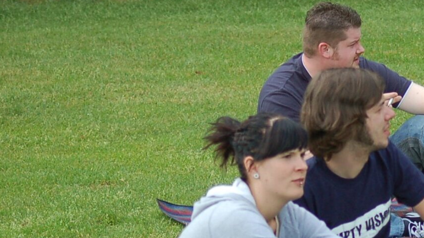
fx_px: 3552
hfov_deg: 6.8
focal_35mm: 316
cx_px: 491
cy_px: 149
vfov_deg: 3.8
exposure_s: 1/1000
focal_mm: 78
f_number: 4
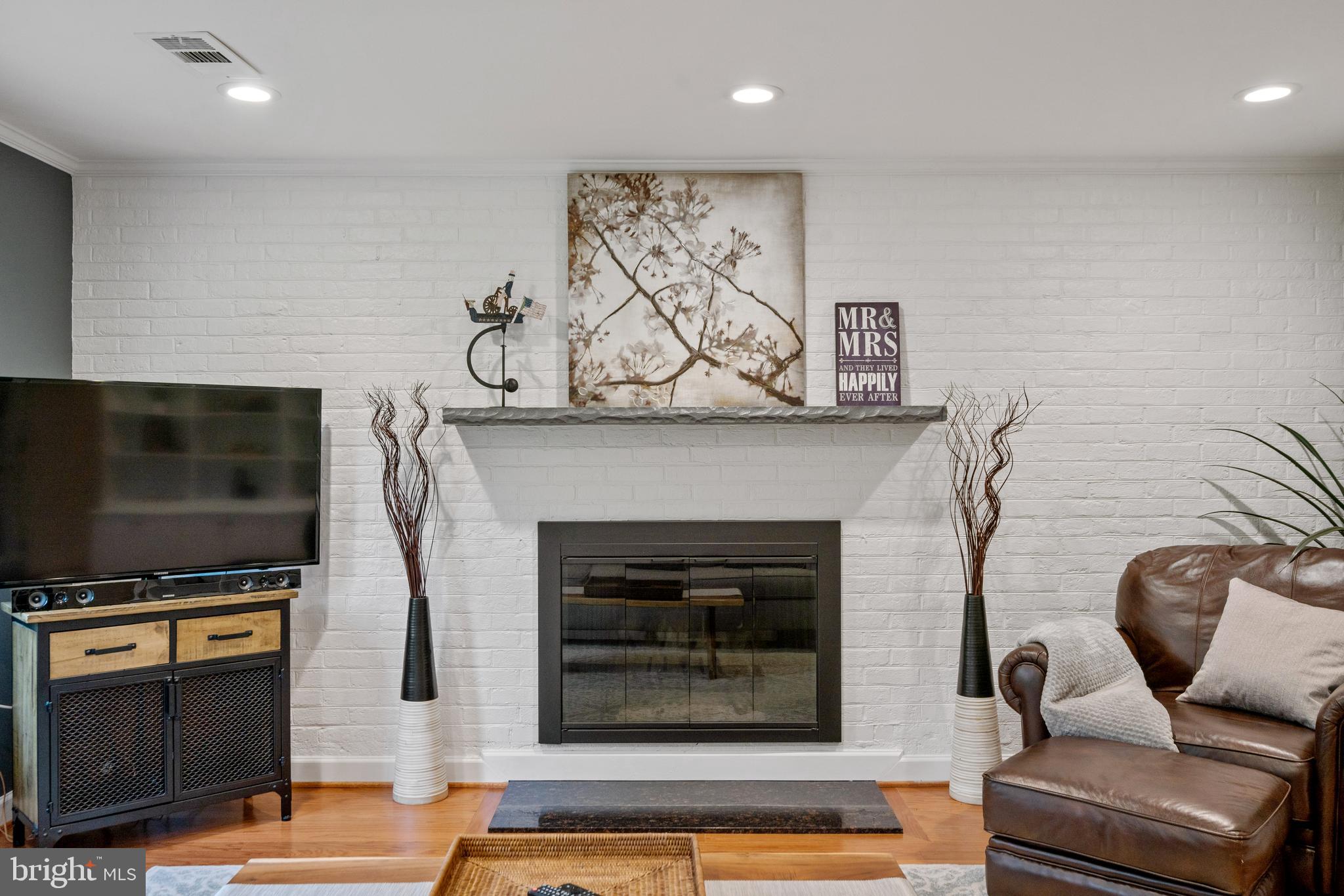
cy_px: 448
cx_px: 672
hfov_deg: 63.7
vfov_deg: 45.0
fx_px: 1083
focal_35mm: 29
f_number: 8
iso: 320
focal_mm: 29
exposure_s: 1/13
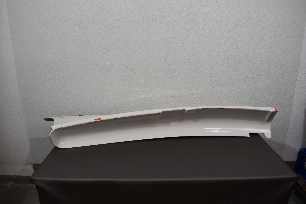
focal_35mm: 27
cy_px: 102
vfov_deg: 47.9
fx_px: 229
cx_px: 153
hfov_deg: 67.4
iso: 320
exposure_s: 1/125
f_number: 5.6
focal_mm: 18
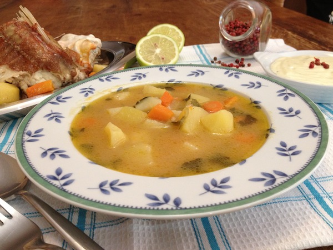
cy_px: 125
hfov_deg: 52.6
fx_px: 337
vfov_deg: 40.7
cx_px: 166
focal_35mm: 35
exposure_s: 1/20
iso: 200
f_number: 2.4
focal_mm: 4.28
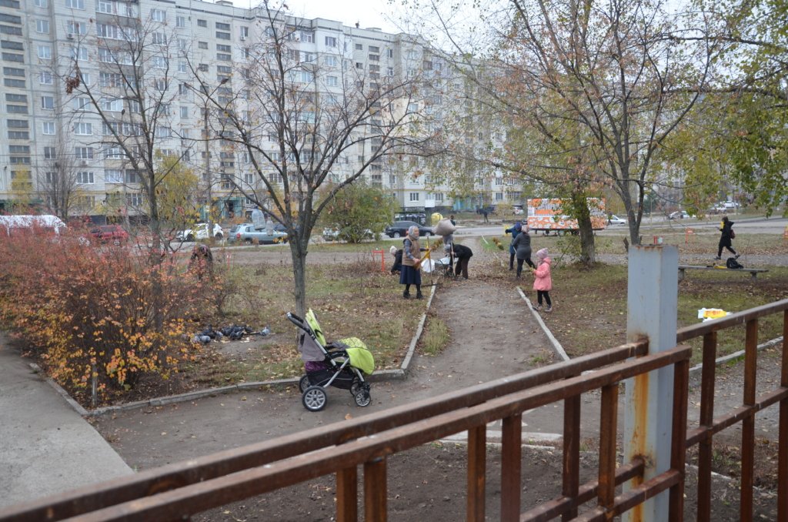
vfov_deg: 41.5
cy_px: 261
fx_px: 688
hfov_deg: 59.6
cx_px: 394
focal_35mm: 32
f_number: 5.6
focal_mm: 21
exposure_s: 1/100
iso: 400
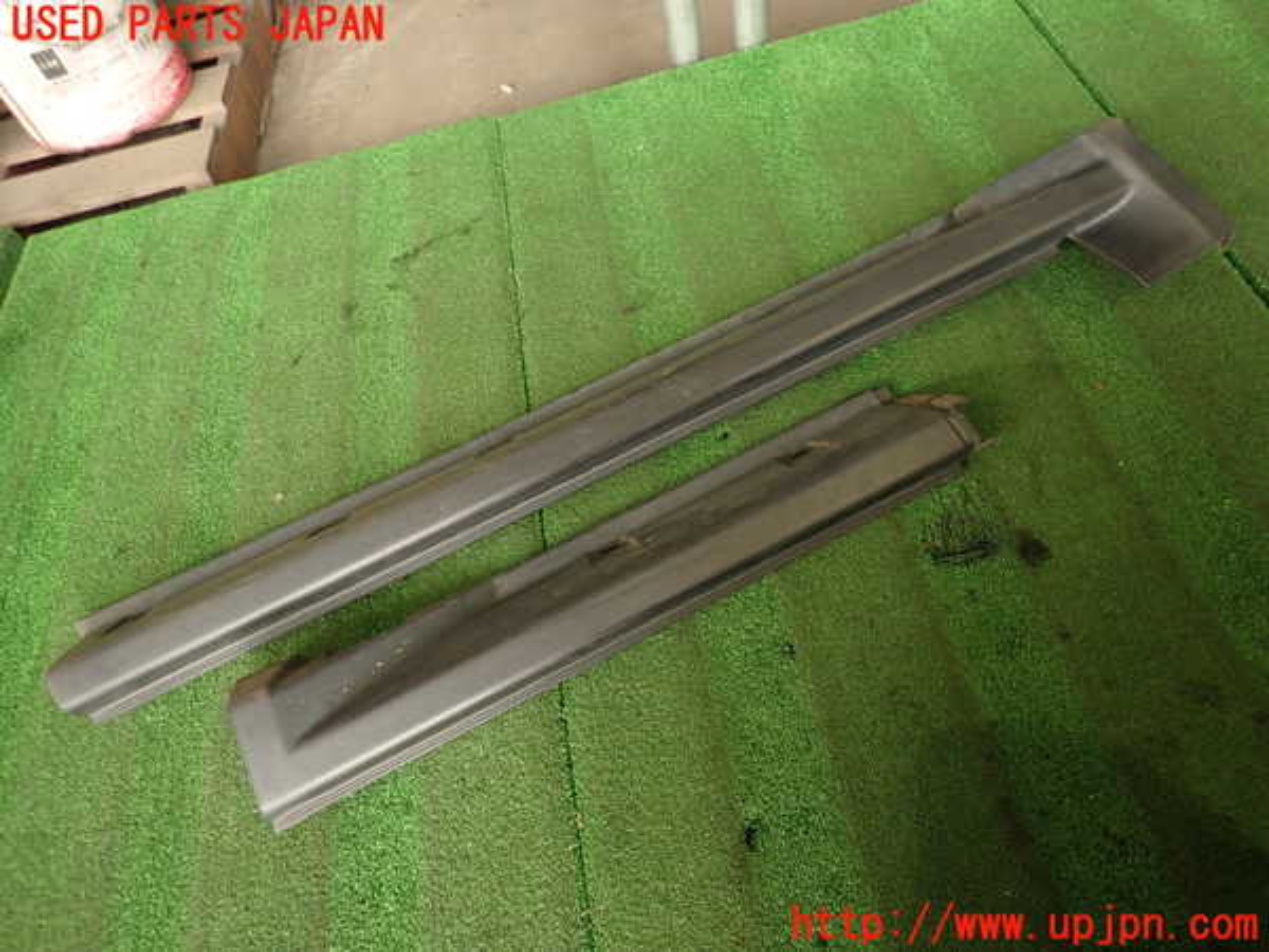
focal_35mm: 25
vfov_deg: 54.9
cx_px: 634
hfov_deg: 69.4
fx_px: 916
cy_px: 476
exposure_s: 1/60
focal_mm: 4.5
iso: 160
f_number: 2
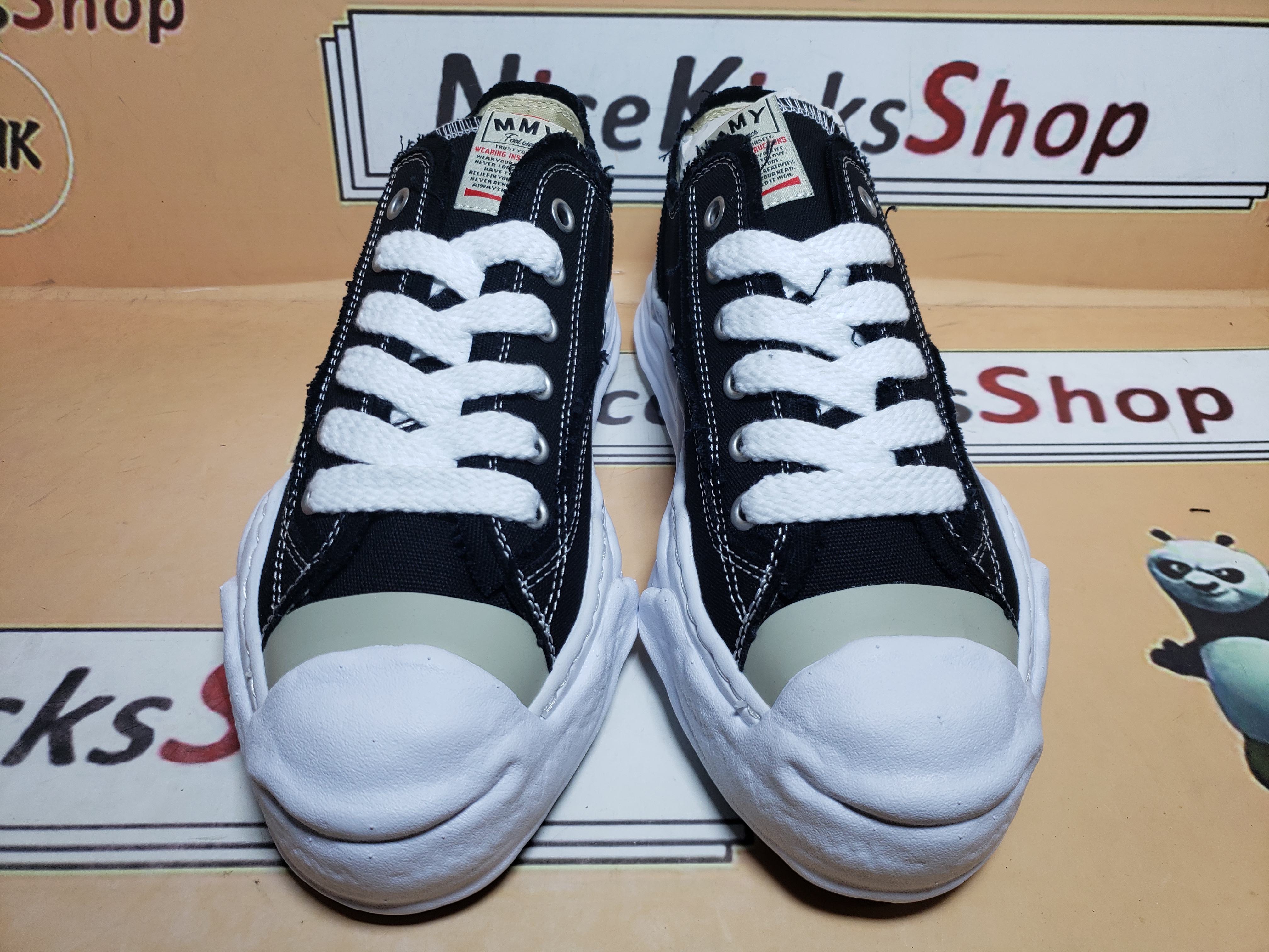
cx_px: 634
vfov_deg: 53.1
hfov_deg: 67.3
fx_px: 953
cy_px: 476
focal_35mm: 26
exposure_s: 1/677
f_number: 1.5
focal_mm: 4.3
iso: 50
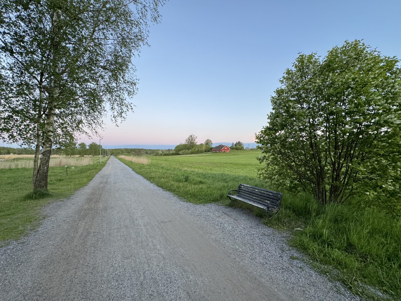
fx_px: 162
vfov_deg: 85.7
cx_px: 200
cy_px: 150
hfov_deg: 102.1
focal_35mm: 14
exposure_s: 1/99
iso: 160
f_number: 2.2
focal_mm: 2.22
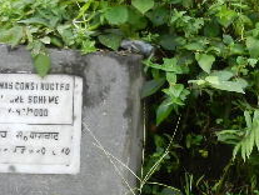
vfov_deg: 3.6
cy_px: 191
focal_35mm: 409
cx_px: -129
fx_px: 3066
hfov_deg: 4.8
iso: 360
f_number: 5
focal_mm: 19.1
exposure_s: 1/60
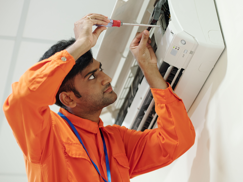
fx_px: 660
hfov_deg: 20.9
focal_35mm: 94
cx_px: 137
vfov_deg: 15.7
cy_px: 90
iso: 800
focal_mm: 85
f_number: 2.8
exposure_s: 1/50
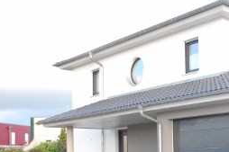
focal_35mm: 63
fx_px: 400
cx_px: 217
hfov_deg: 30.2
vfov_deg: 21.2
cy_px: 127
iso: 400
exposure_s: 1/250
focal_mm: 22
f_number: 3.8
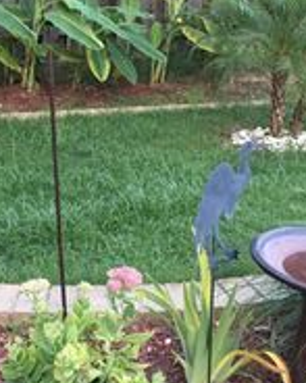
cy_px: 7
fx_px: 872
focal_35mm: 77
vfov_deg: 23.8
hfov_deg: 19.7
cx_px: 73
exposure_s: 1/30
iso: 80
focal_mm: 4.15
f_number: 2.2
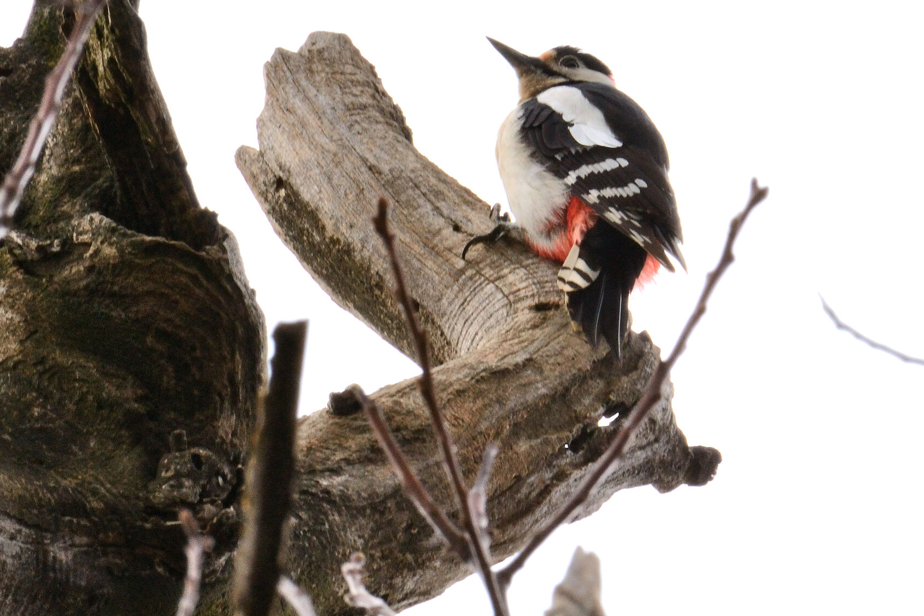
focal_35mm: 1059
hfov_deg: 1.9
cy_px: 186
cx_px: 571
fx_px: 27176
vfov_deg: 1.3
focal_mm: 500
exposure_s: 1/60
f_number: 29
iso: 800
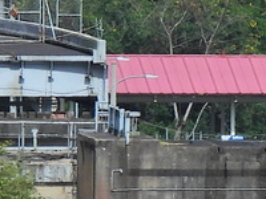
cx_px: 234
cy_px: 3
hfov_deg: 0.7
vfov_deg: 0.5
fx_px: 22177
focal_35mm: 2886
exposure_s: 1/1250
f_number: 5
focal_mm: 80.3
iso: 100
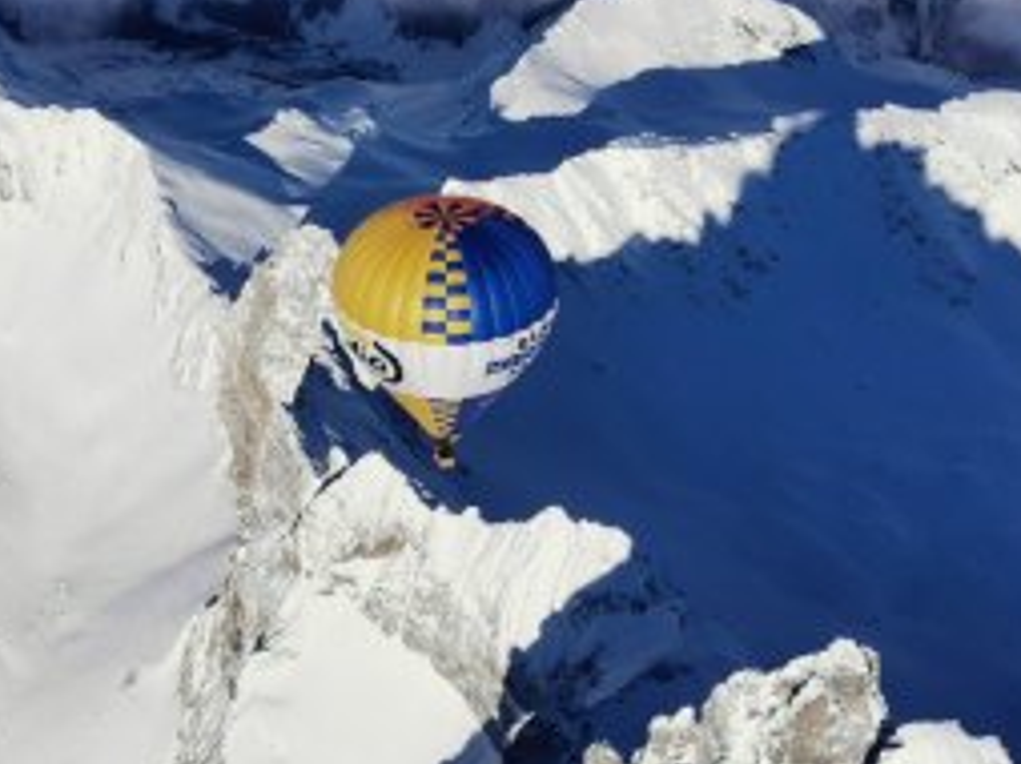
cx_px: 269
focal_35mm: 123
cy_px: 382
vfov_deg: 12.0
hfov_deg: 16.0
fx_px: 3624
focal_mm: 5.56
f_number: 1.6
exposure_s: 1/13699
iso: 50
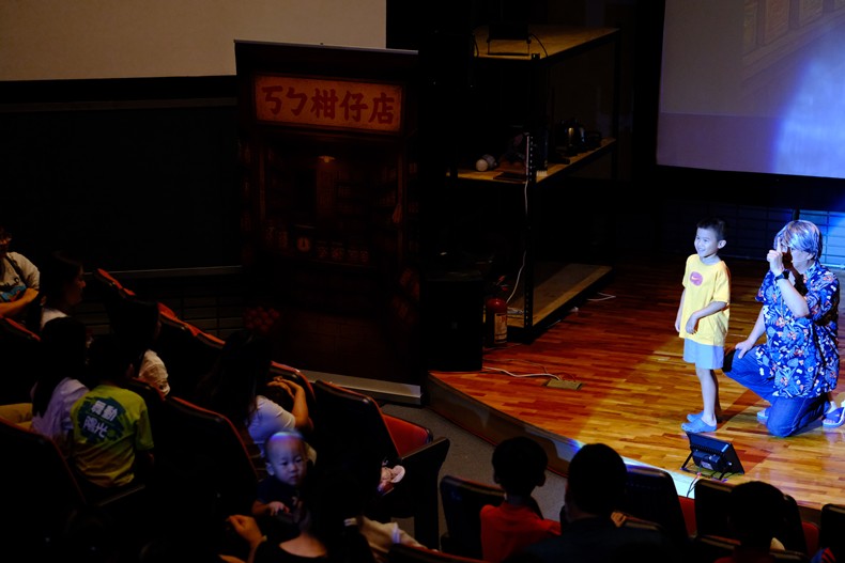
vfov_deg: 16.5
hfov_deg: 24.5
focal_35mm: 83
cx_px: 422
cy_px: 282
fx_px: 1948
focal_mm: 55
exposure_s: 1/150
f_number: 3.5
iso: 3200
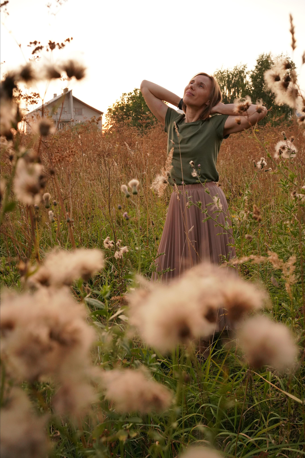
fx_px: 445
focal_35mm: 35
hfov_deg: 37.9
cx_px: 152
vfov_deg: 54.4
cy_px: 229
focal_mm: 35
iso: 2500
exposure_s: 1/125
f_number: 9
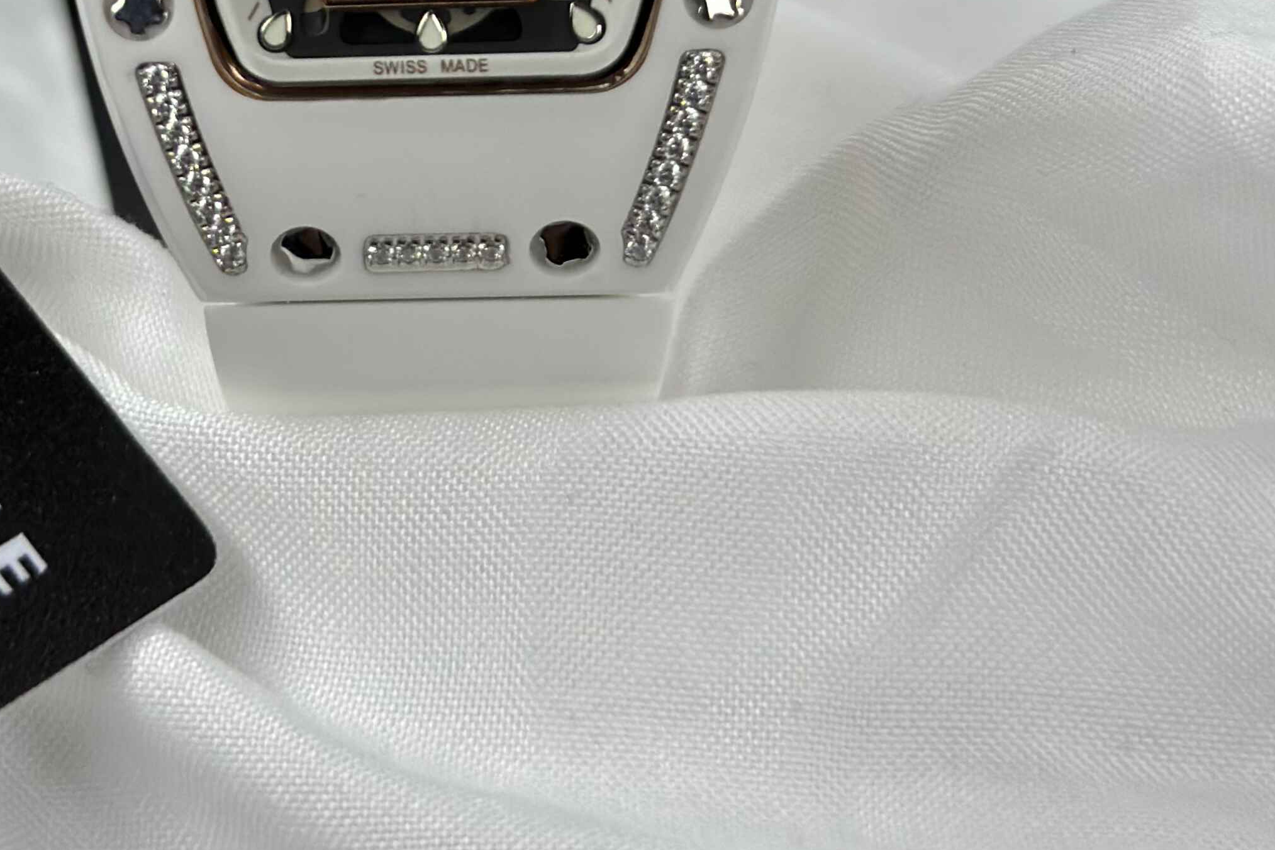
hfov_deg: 22.5
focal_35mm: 90
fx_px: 3187
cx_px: 450
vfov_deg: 14.6
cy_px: -238
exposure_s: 1/935
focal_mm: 6.86
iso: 80
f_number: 1.78
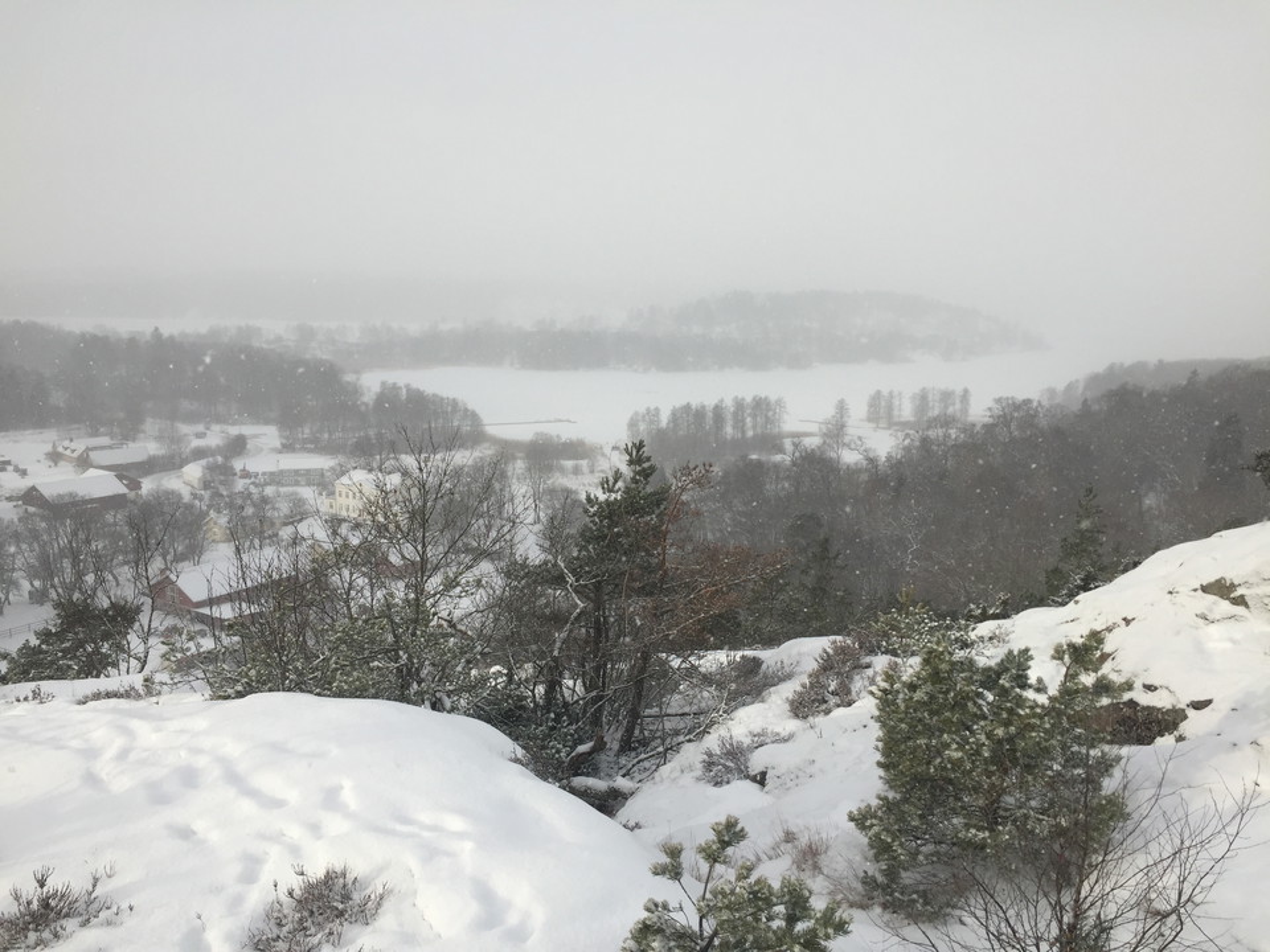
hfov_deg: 61.7
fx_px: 1064
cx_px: 635
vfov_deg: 48.2
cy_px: 476
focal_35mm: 29
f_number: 2.2
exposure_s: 1/2198
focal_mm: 4.15
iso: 32
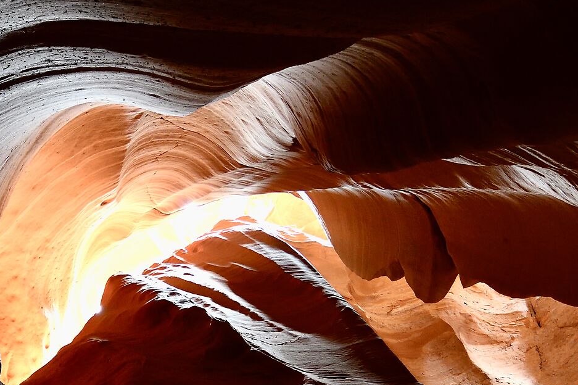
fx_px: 679
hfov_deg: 45.7
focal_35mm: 42
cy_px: 323
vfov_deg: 30.7
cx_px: 213
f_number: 2.8
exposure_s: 1/15
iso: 2000
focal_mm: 11
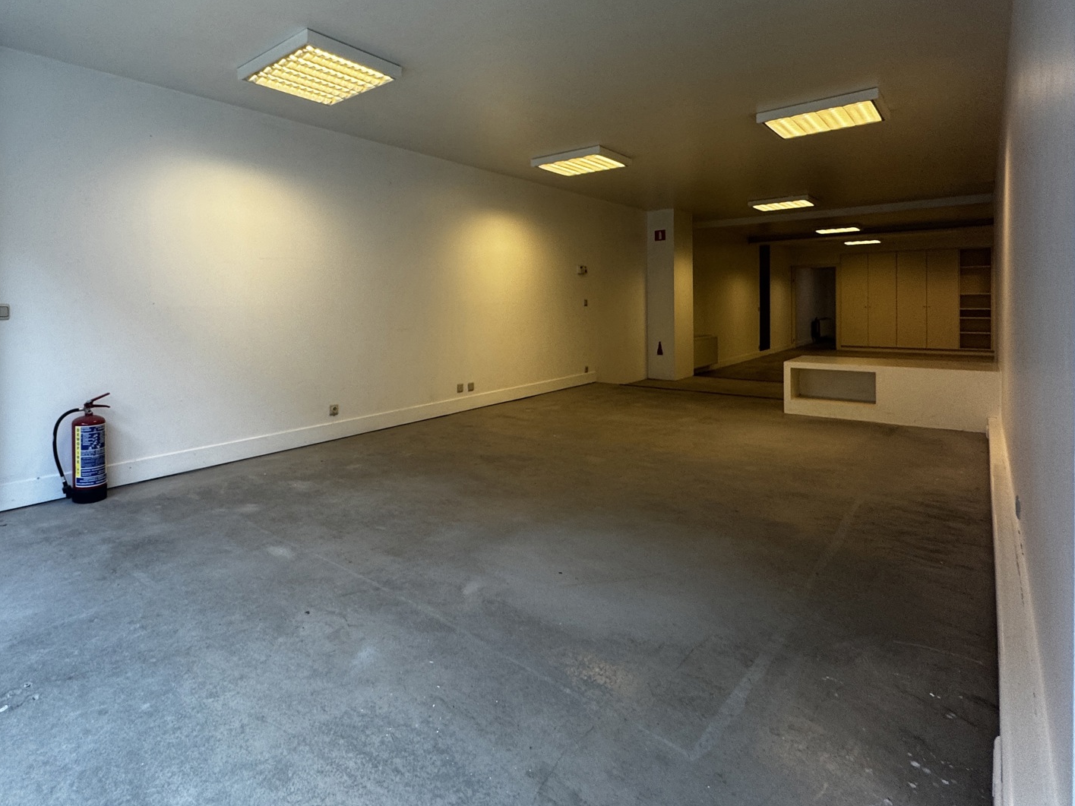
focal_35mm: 19
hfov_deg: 82.2
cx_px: 370
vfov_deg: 67.8
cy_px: 313
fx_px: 590
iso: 80
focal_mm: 2.22
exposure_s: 1/99
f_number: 2.2
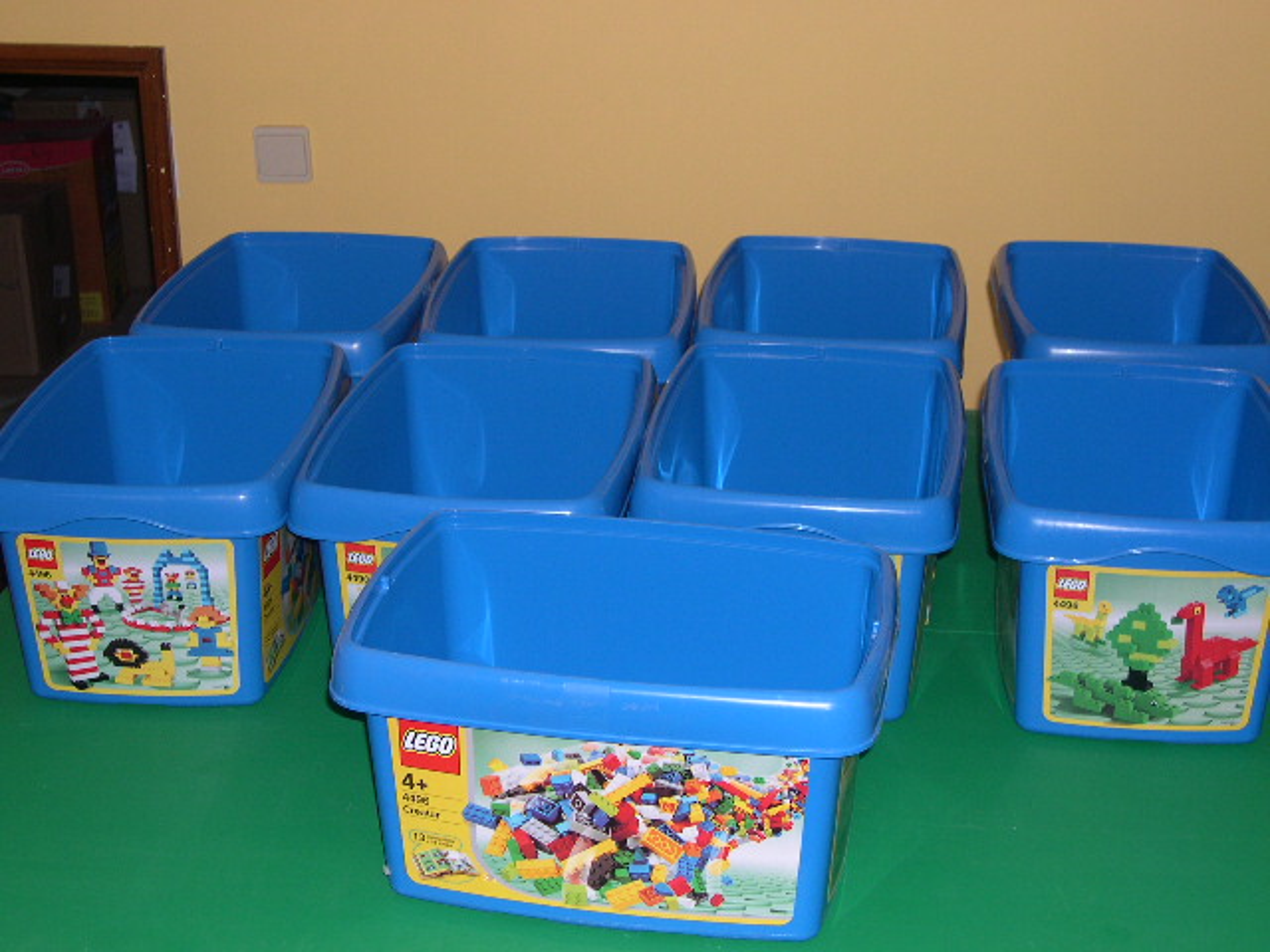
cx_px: 635
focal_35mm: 57
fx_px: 2091
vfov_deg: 25.7
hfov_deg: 33.8
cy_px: 476
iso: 105
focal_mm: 12.2
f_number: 3.4
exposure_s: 1/60
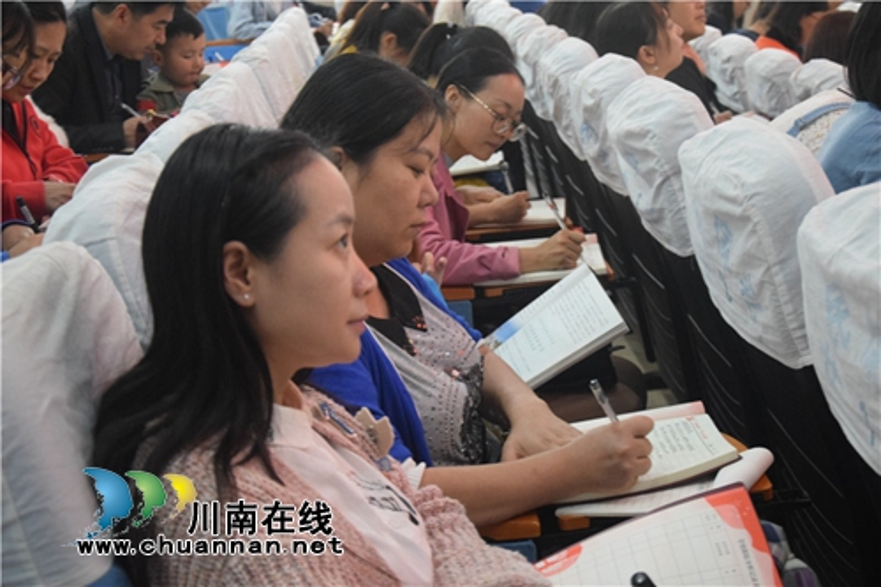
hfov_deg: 33.4
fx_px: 1468
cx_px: 440
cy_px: 294
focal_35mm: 60
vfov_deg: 22.6
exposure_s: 1/40
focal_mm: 40
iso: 3200
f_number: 4.5
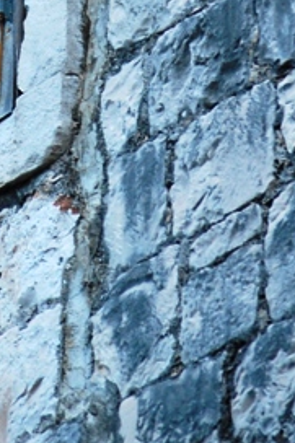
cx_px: -101
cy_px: -195
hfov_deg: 3.0
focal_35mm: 450
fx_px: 5538
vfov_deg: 4.6
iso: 400
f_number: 8
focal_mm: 102
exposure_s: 1/50
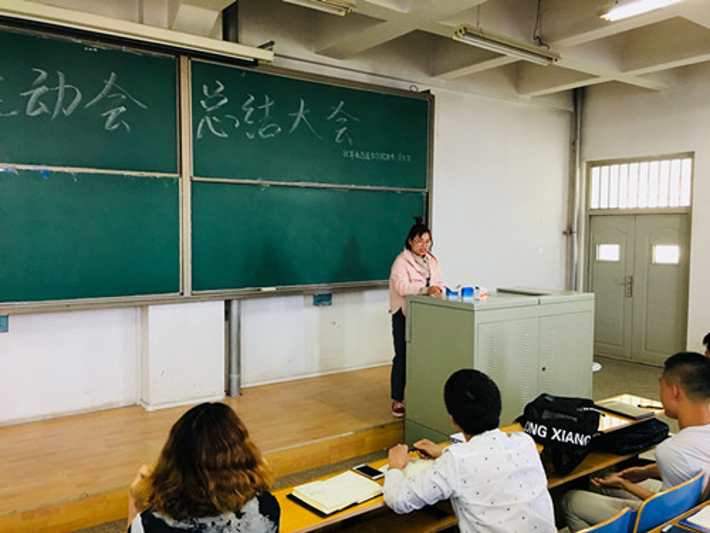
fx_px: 595
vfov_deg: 48.2
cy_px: 266
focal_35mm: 29
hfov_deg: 61.7
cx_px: 355
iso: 100
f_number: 2.2
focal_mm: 4.15
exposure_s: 1/17
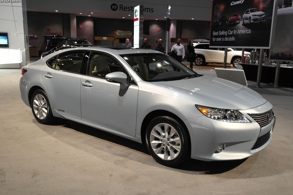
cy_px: 101
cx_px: 150
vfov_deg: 41.1
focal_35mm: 32
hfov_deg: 58.7
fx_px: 260
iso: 400
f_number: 3.5
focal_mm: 20
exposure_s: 1/60
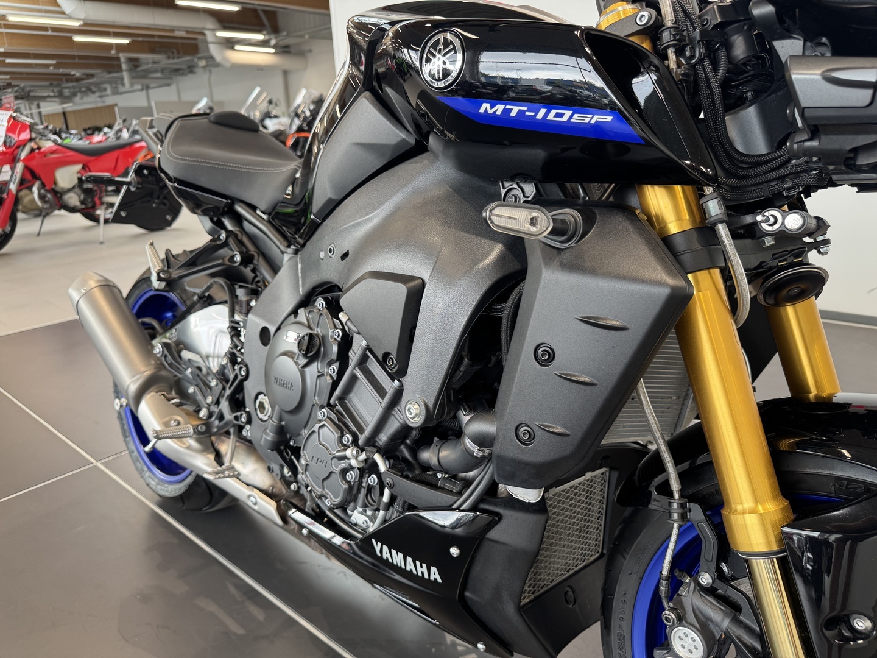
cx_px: 438
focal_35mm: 24
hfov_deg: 71.6
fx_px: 608
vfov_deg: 56.8
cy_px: 329
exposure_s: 1/100
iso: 100
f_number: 1.78
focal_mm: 6.76
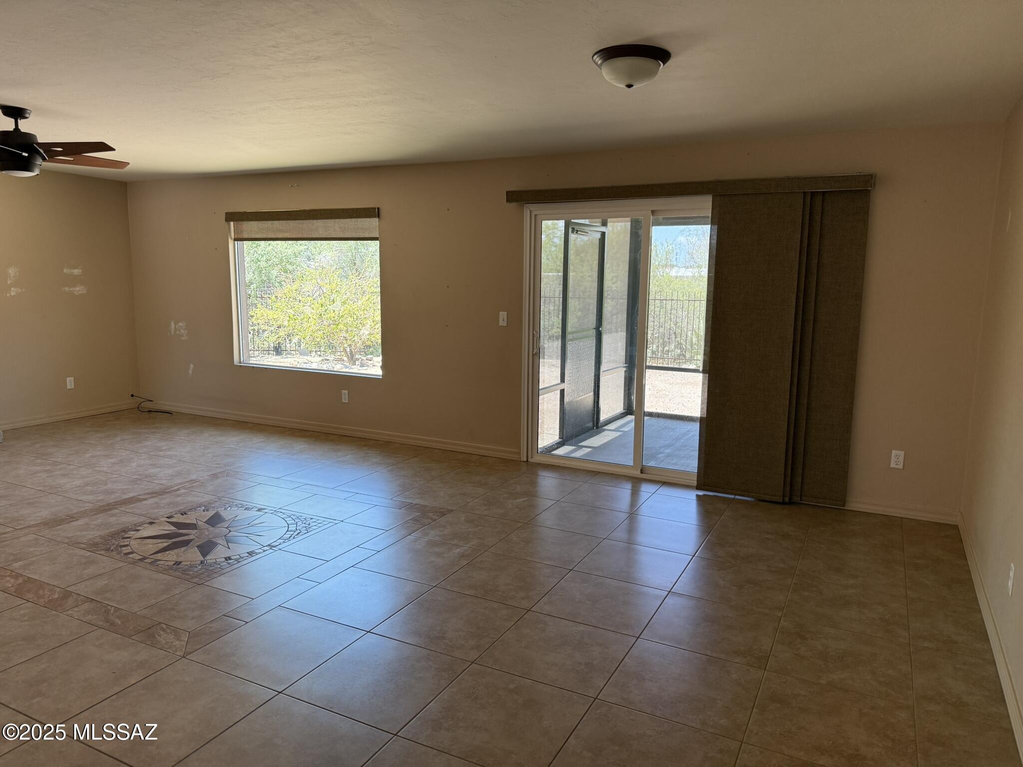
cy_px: 384
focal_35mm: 24
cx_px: 512
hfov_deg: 71.6
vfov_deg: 56.8
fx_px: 709
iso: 160
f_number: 1.78
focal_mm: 6.76
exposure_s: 1/140
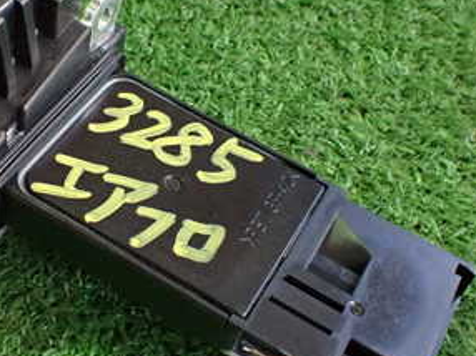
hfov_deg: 30.4
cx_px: 146
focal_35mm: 63
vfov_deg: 23.2
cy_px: 156
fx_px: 866
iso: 800
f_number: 2.3
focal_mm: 5.4
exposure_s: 1/80
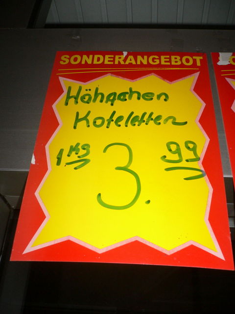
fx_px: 317
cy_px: 157
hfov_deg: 40.7
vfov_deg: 52.6
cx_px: 118
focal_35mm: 35
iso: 100
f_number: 2.8
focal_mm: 5.8
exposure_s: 1/60
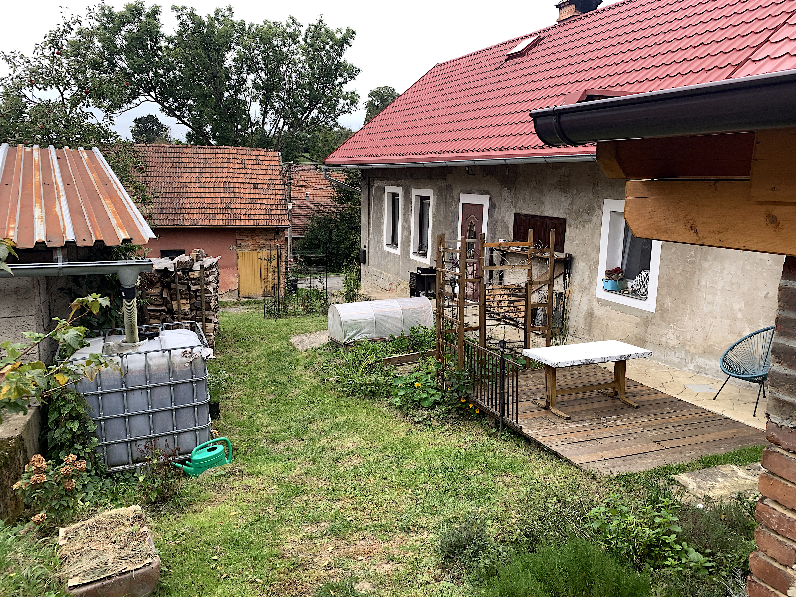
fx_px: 598
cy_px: 298
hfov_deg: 67.3
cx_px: 398
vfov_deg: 53.1
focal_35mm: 26
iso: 25
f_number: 1.8
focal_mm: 4.25
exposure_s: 1/555
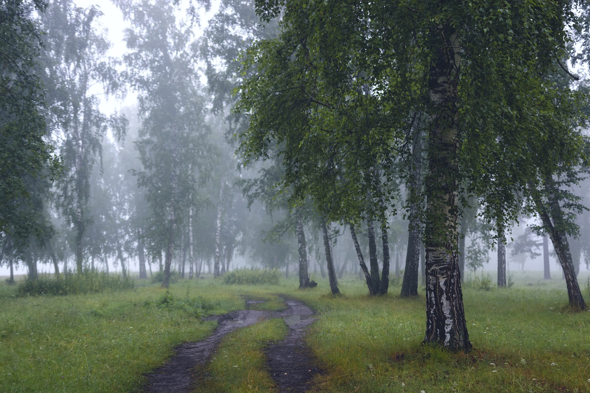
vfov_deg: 29.8
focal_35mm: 45
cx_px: 295
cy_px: 196
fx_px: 737
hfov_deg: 43.6
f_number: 1.8
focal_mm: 30
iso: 320
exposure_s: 1/160
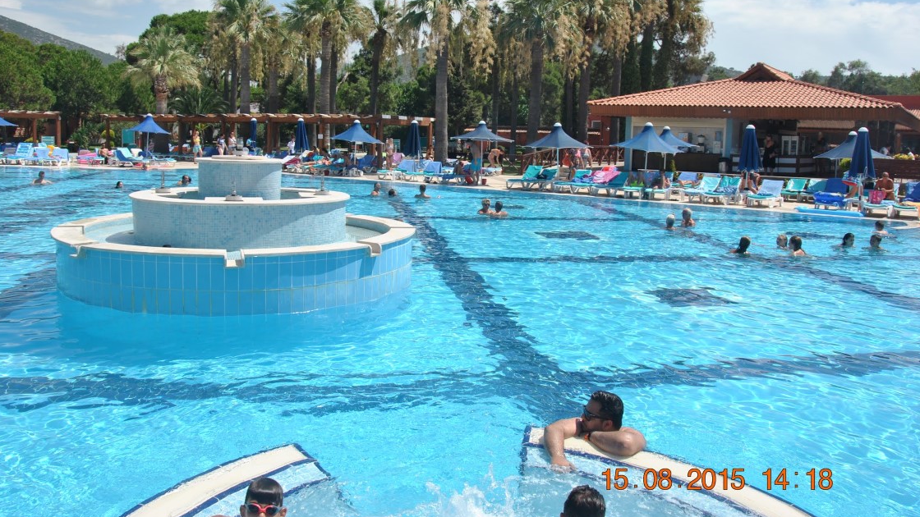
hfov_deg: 66.1
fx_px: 707
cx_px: 451
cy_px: 212
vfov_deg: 40.0
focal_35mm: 29
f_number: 8
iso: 100
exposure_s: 1/250
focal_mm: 18
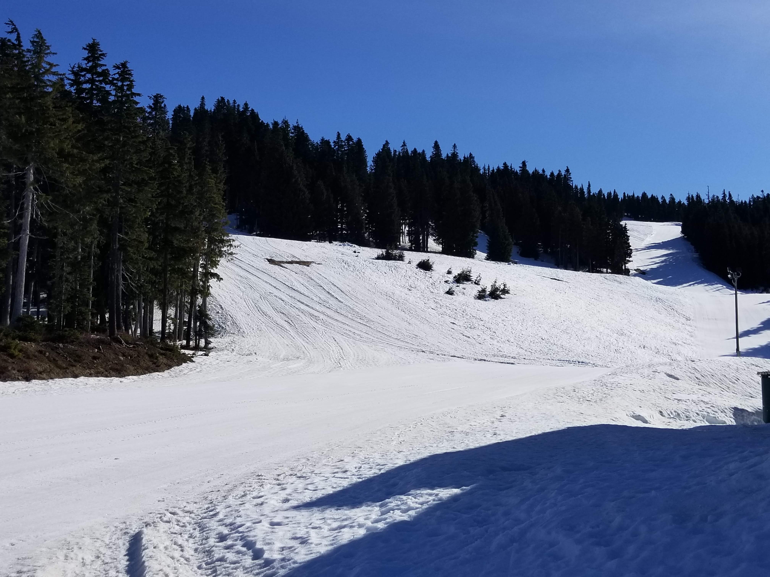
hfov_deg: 67.3
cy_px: 288
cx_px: 385
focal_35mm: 26
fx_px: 578
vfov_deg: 53.1
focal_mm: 4.25
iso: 50
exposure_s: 1/7874
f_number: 1.7
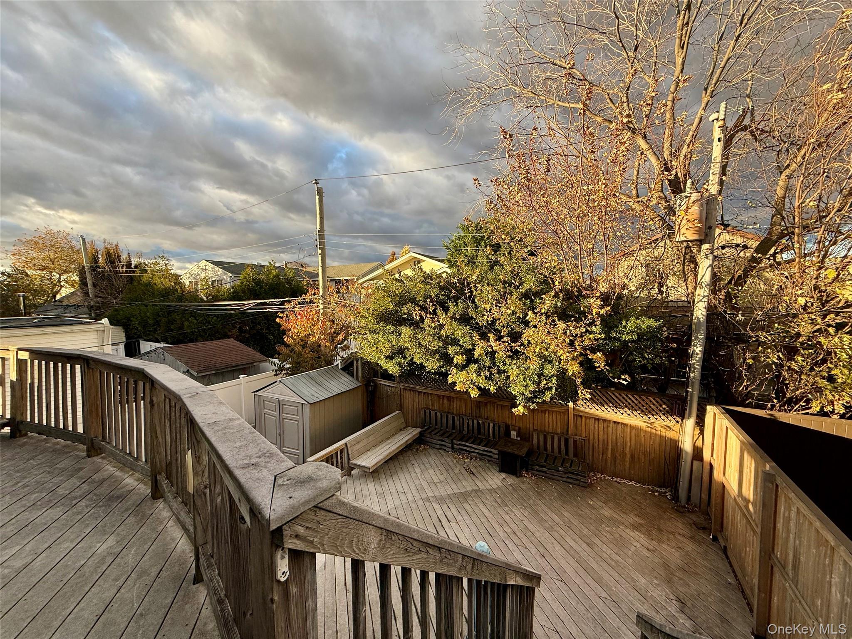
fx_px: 345
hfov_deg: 102.1
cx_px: 426
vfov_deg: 85.7
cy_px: 320
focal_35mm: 14
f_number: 2.2
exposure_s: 1/200
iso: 50
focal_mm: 2.22
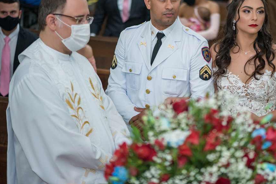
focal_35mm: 146
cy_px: 60
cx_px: 185
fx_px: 1120
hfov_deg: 14.0
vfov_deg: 9.4
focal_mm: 105
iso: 1600
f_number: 2.8
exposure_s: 1/100
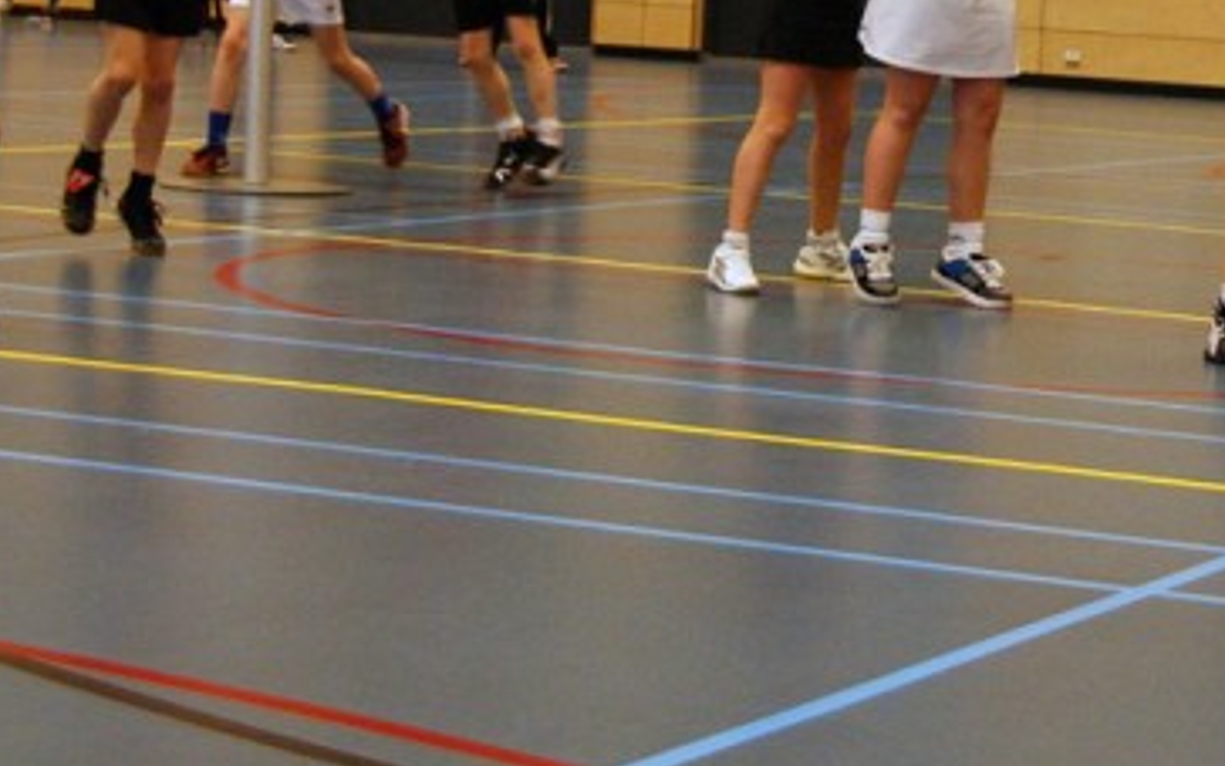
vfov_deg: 13.7
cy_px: -94
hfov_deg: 22.0
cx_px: 969
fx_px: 3105
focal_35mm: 93
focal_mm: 28
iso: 800
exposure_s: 1/100
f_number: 4.5
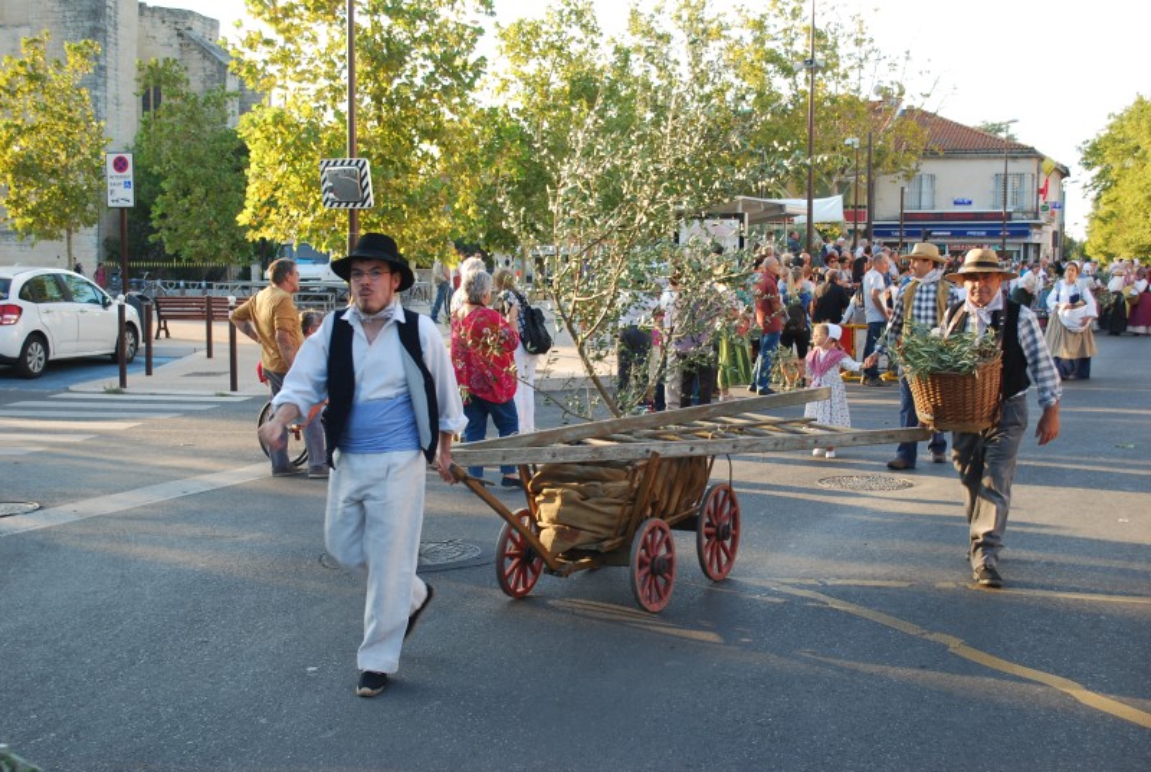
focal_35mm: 45
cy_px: 386
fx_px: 1442
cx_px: 576
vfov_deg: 30.0
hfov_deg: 43.5
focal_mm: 30
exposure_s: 1/100
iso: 200
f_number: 5
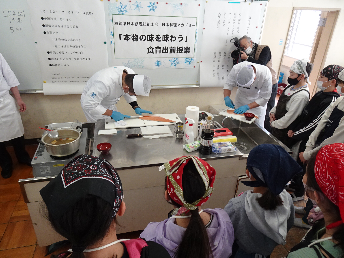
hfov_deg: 71.6
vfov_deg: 56.8
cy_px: 129
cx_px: 172
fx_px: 239
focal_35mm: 24
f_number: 3.5
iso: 250
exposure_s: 1/30
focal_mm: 4.25
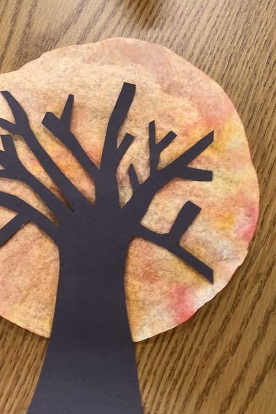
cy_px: 219
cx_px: 116
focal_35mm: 37
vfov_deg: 51.9
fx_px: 426
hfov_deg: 35.8
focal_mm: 3.99
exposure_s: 1/60
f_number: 1.8
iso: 125
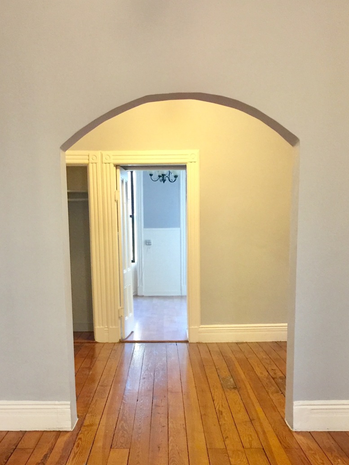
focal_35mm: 47
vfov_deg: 39.4
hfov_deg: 30.8
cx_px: 139
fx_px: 632
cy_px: 346
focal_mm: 4.15
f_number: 2.2
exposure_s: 1/15
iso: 100
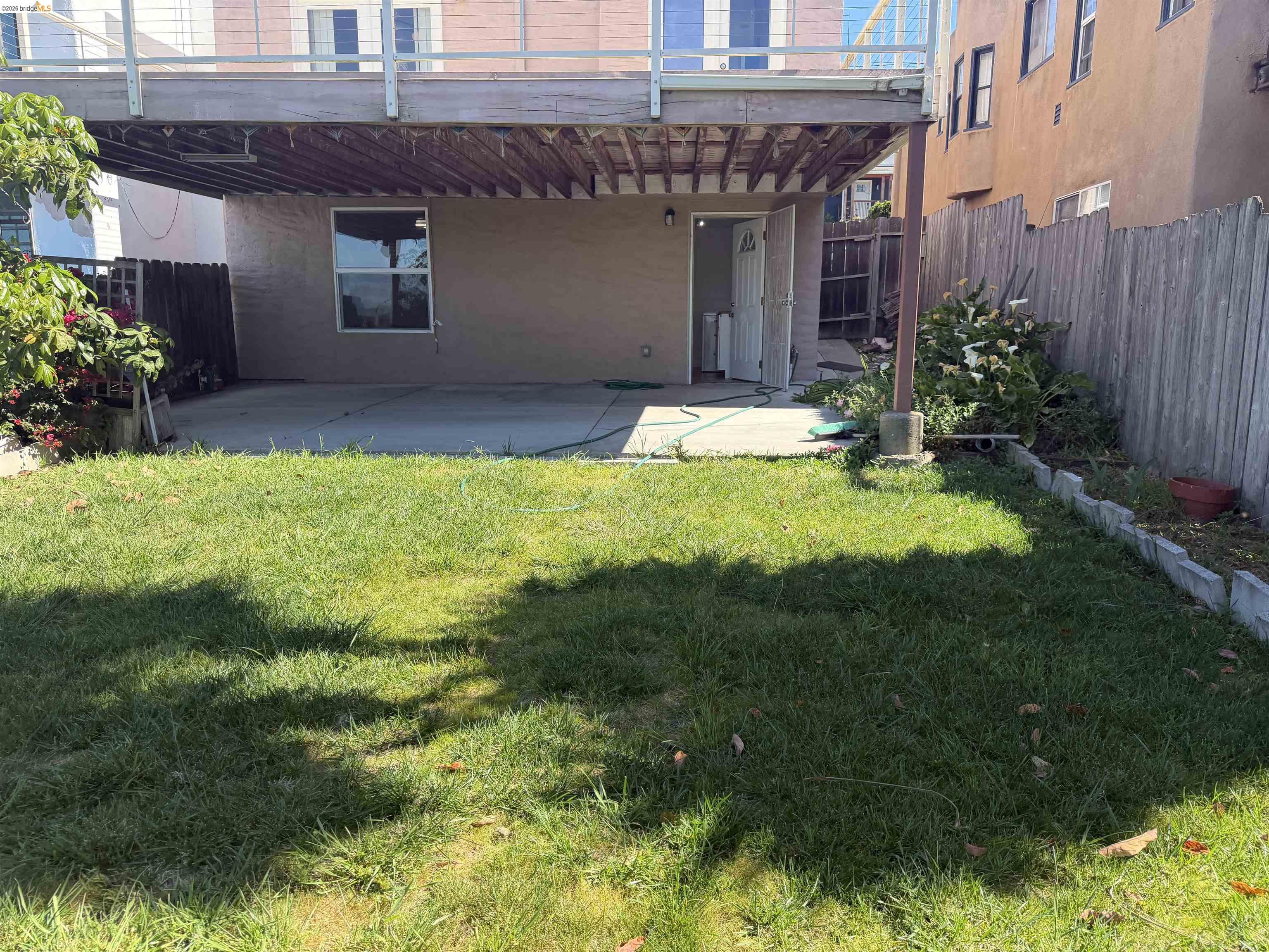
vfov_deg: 56.8
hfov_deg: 71.6
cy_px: 476
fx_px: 880
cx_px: 634
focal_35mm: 24
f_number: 1.78
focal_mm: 6.76
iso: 100
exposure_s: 1/1727
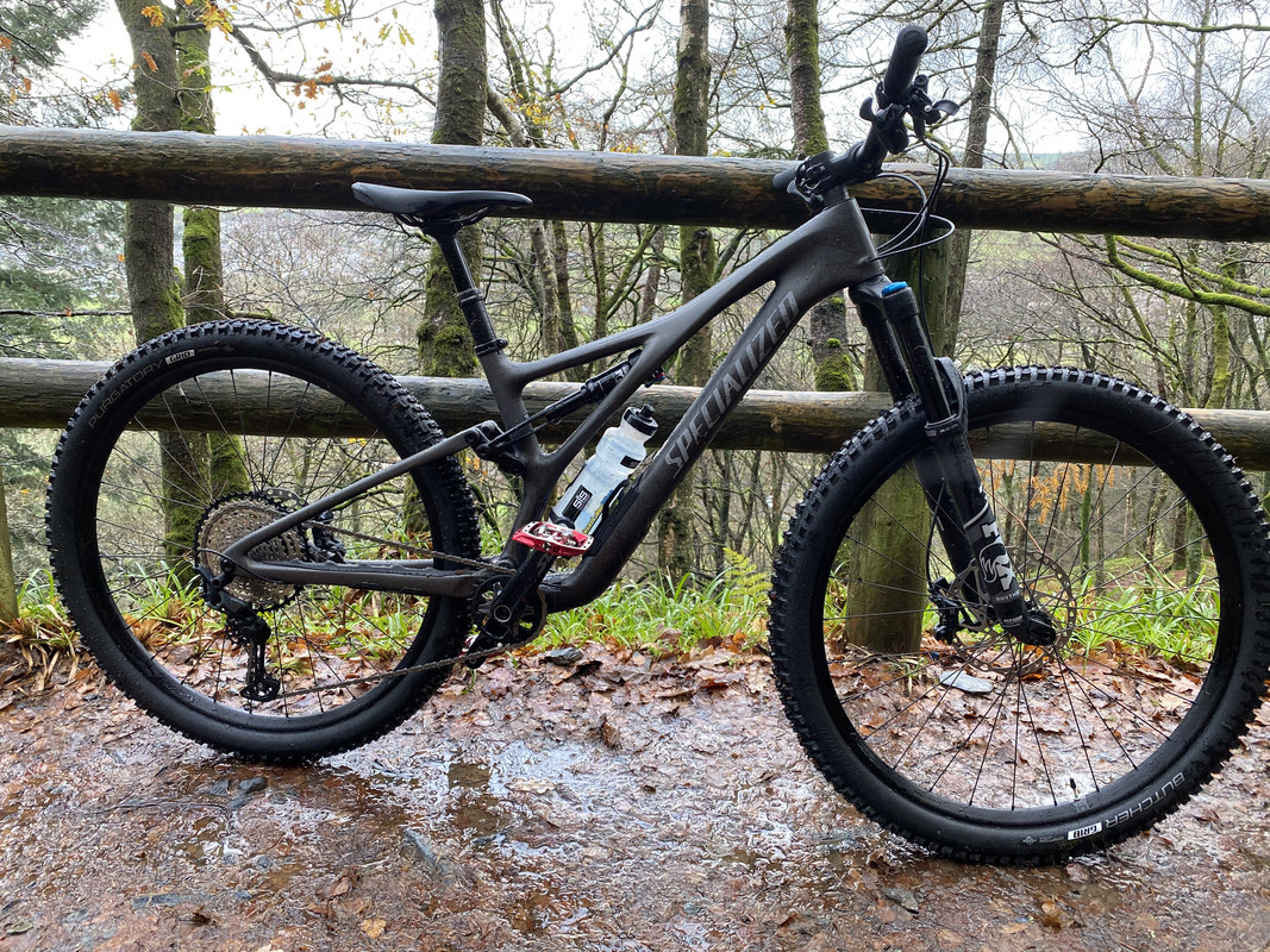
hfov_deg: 67.3
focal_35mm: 26
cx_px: 635
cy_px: 476
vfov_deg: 53.1
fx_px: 954
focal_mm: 4.25
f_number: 1.8
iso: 100
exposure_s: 1/122
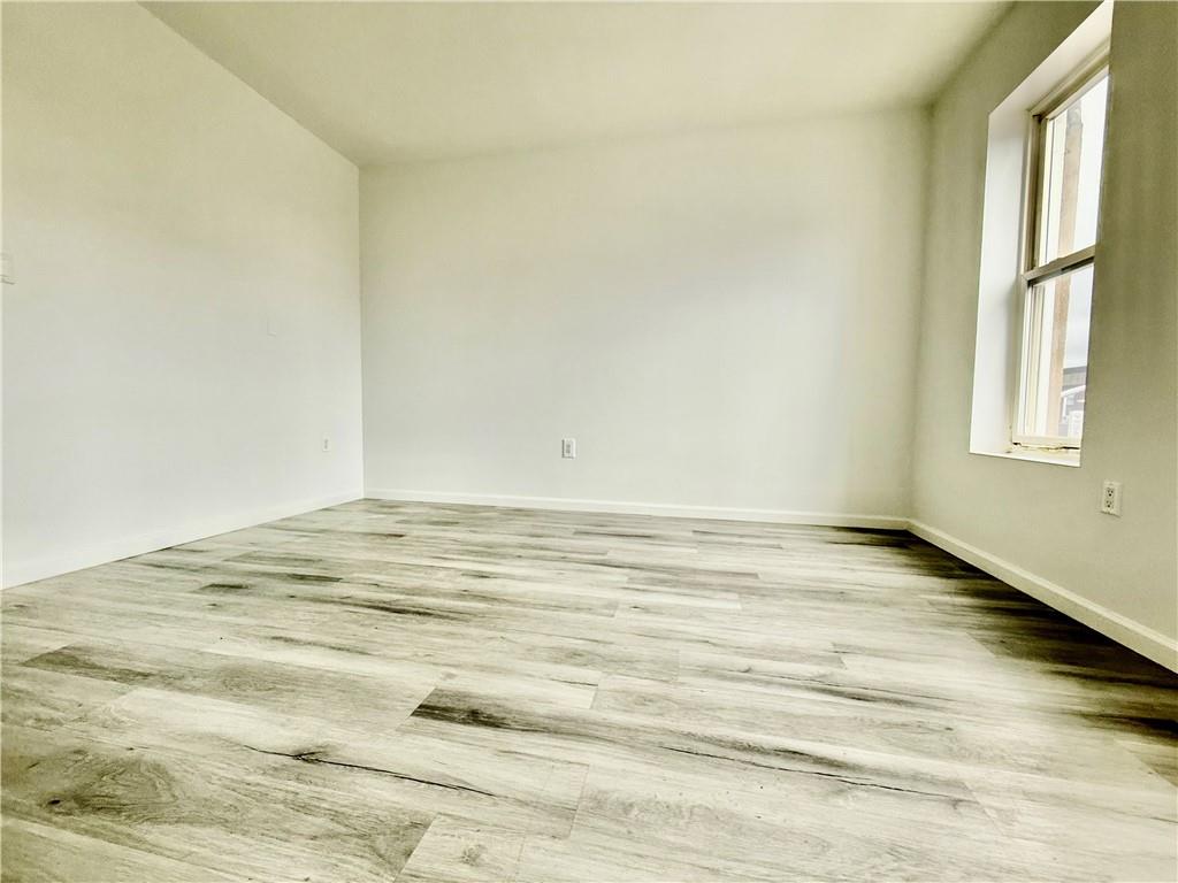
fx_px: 476
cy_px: 442
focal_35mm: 14
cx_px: 589
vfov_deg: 85.7
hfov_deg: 102.1
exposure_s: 1/99
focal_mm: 2.22
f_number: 2.2
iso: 160
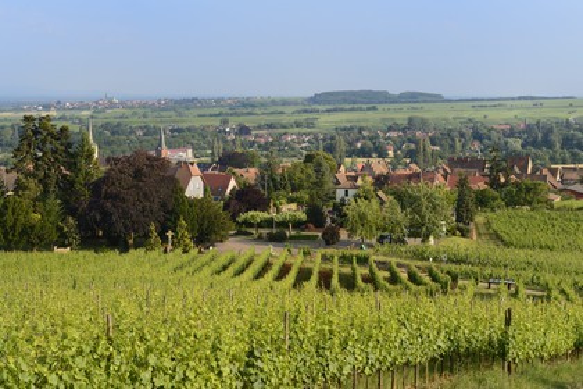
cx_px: 292
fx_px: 1134
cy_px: 194
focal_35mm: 70
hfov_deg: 28.8
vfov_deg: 19.5
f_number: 8
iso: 200
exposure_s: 1/200
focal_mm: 70
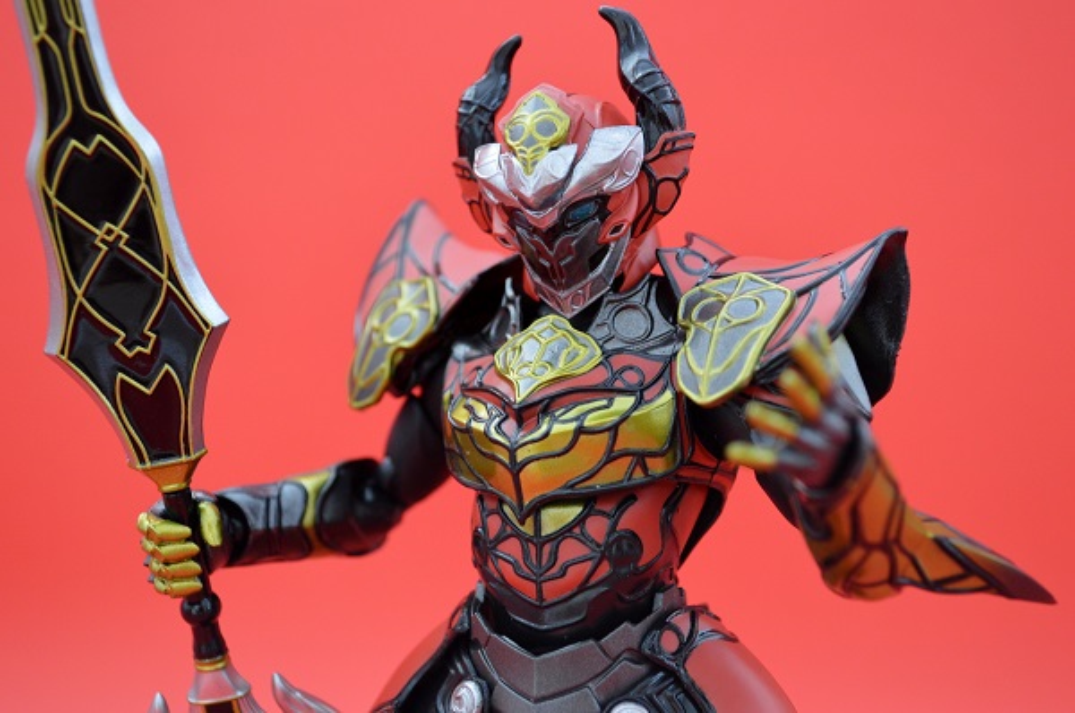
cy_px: 356
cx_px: 538
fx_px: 1699
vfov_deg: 23.7
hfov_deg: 35.1
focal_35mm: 57
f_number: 5
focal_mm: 38
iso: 800
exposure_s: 1/6
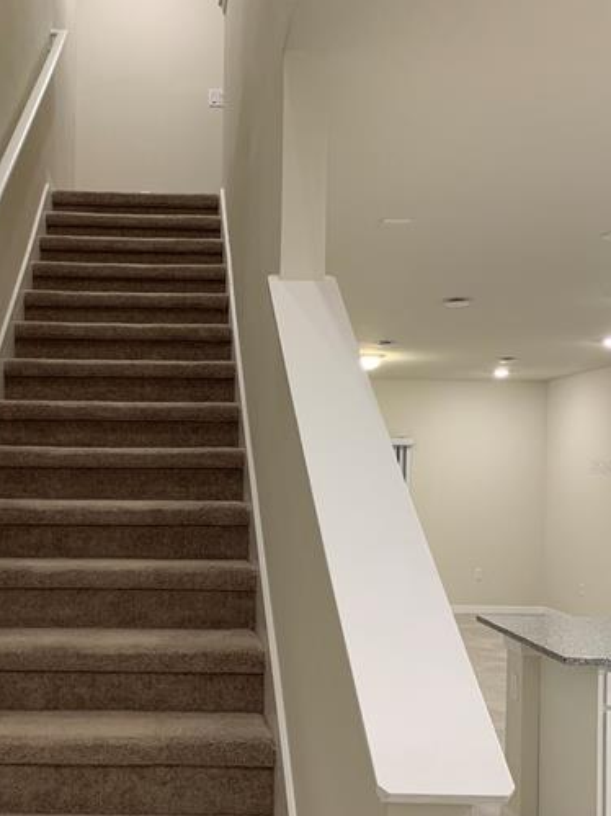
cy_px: 466
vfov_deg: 46.7
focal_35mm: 40
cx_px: 194
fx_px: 942
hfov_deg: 35.5
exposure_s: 1/60
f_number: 1.8
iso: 160
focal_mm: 4.25
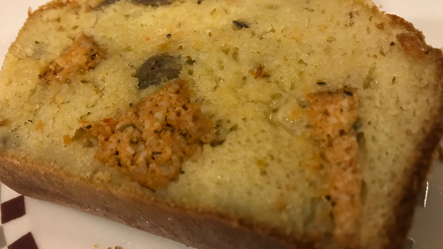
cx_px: 220
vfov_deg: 37.7
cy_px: 108
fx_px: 364
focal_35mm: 31
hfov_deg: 62.6
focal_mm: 3.99
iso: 64
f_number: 1.8
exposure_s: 1/17
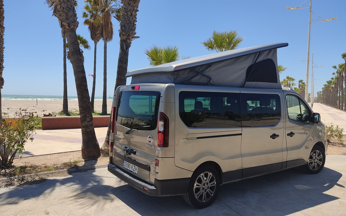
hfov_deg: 66.5
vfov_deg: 44.5
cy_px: 108
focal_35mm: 28
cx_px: 173
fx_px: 264
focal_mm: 4.74
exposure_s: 1/1289
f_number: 1.79
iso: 100
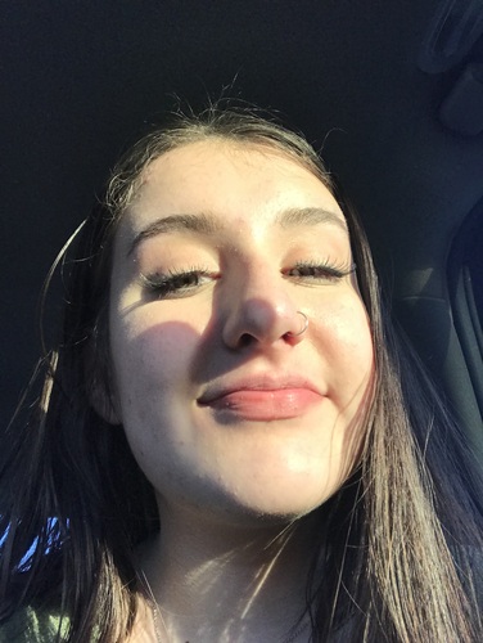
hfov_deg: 44.2
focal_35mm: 32
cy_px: 322
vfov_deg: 56.8
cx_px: 242
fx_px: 594
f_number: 2.2
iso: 32
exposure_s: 1/60
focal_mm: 2.87
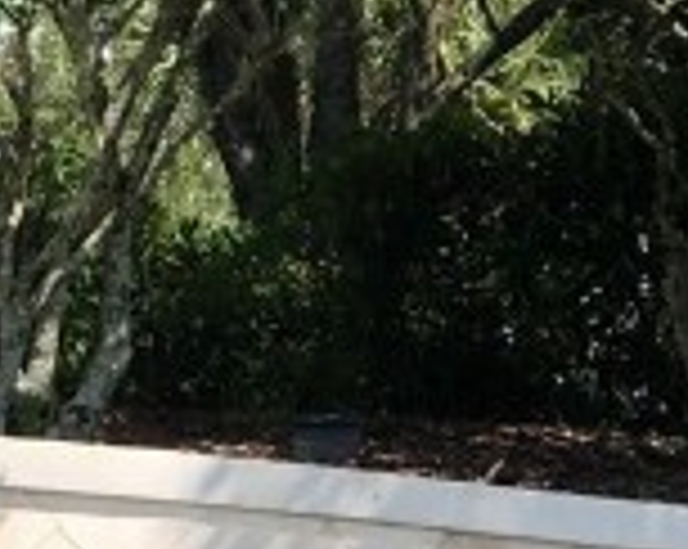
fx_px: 7585
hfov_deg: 5.2
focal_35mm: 373
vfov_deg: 4.1
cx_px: -189
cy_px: 140
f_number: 2.8
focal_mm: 6.6
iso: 20
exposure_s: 1/410
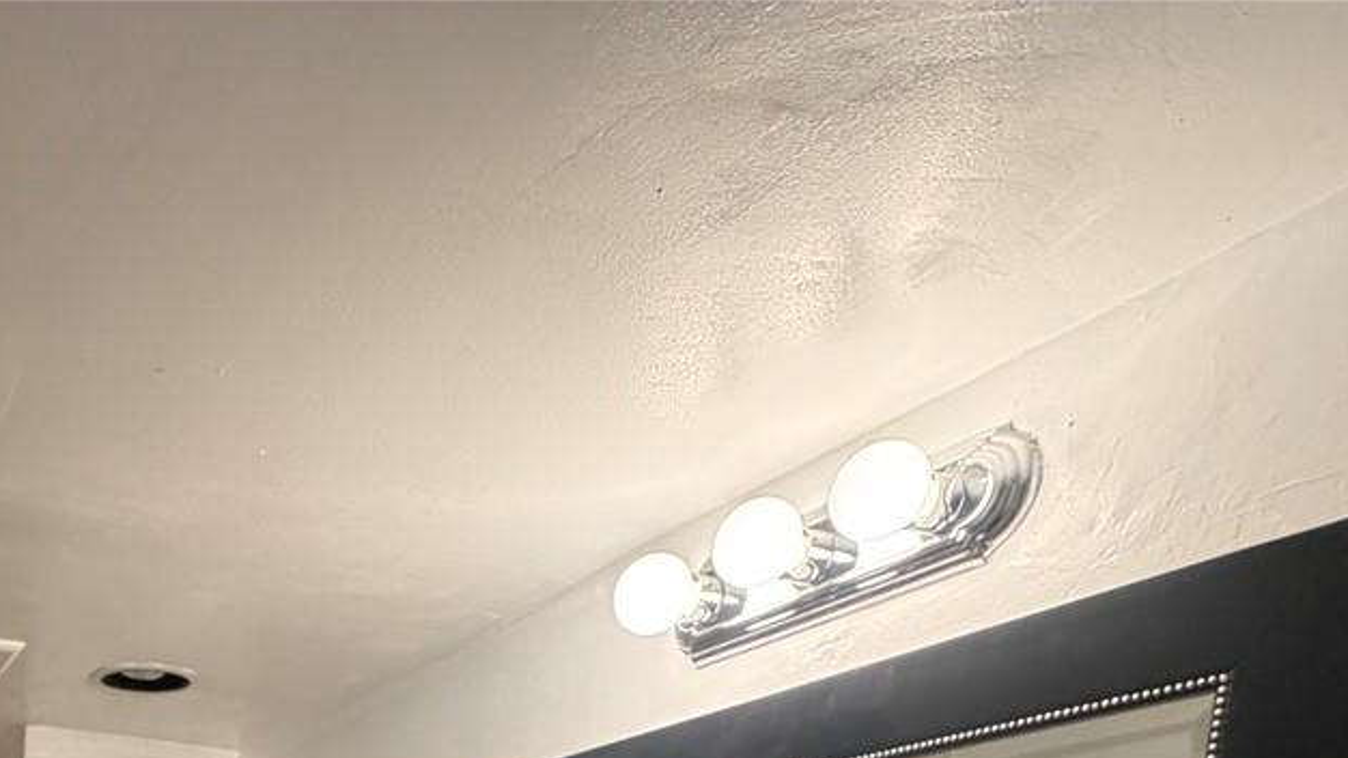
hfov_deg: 44.9
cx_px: 45
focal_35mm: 39
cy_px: 1290
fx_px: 1394
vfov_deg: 21.9
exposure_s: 1/60
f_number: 2.2
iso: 400
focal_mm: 2.22
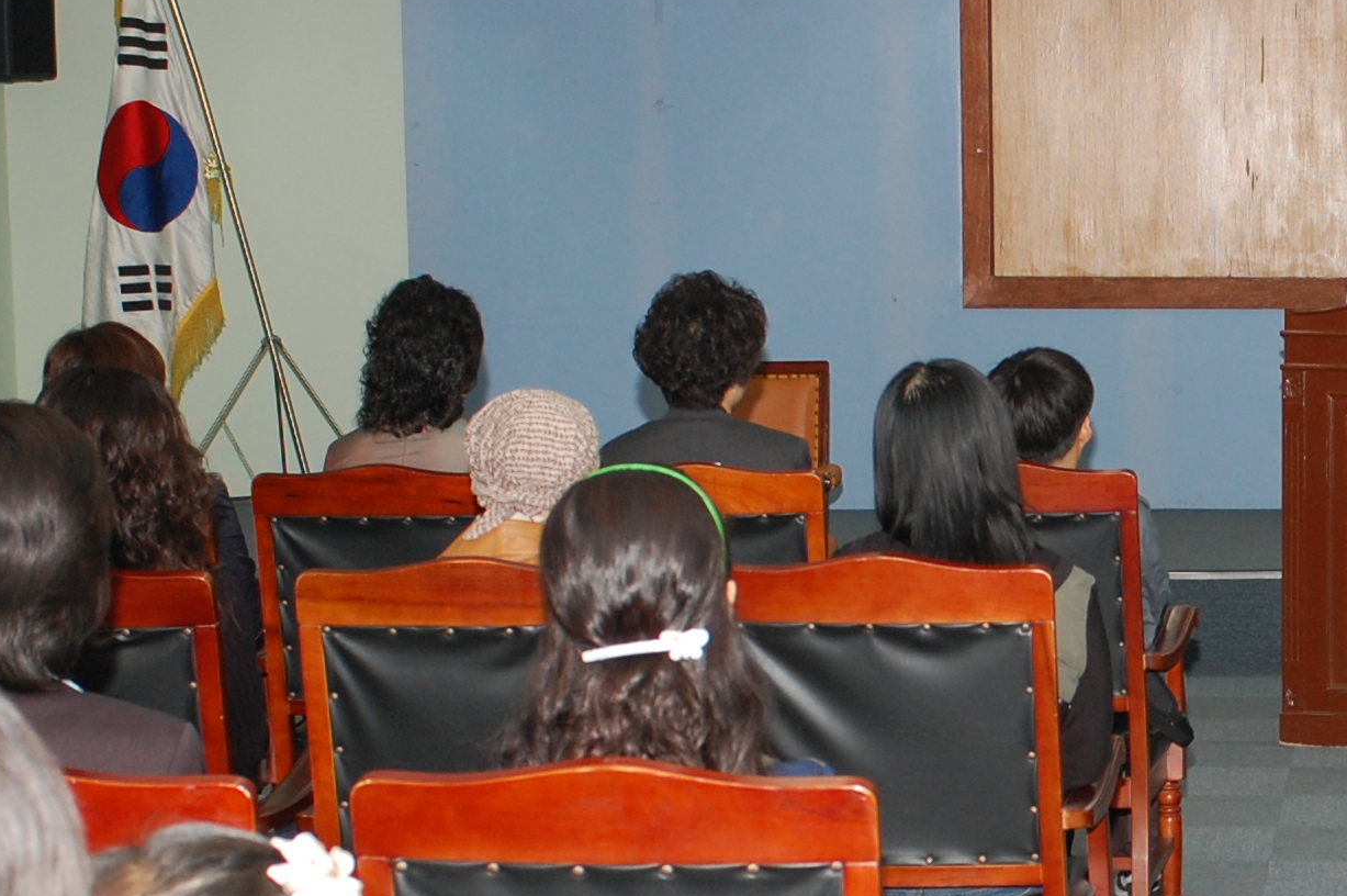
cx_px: 1452
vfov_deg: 13.2
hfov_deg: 19.1
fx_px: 3851
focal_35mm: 103
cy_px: 785
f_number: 5.6
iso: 400
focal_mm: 28
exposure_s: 1/60
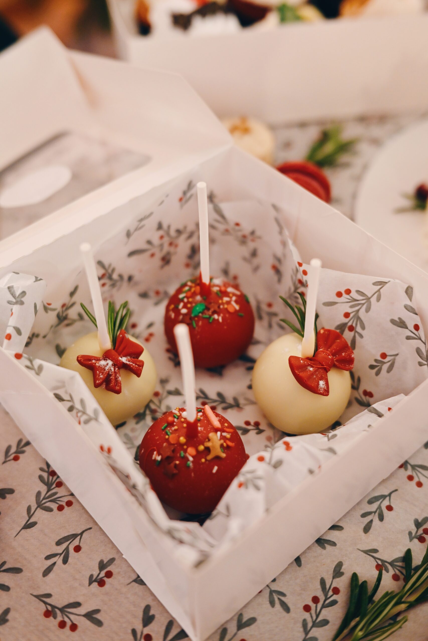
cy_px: 320
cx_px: 214
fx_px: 713
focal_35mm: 40
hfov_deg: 33.4
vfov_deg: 48.5
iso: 2500
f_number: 2.8
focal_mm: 40
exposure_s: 1/125
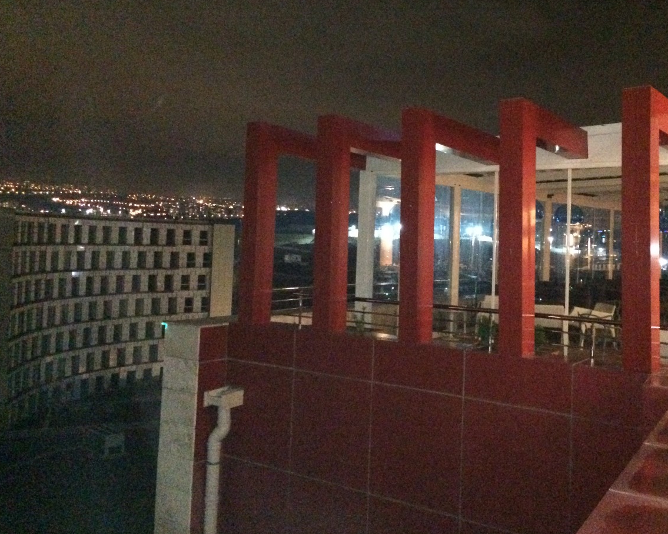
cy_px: 227
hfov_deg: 51.2
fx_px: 692
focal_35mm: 35
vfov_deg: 42.1
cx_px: 405
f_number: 2.2
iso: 2000
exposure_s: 1/16
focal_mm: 4.15
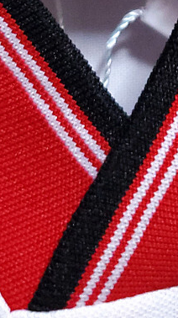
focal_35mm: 81
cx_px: 177
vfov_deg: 23.2
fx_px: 681
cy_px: -96
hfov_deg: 14.6
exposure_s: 1/30
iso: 500
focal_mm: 4.3
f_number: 1.5
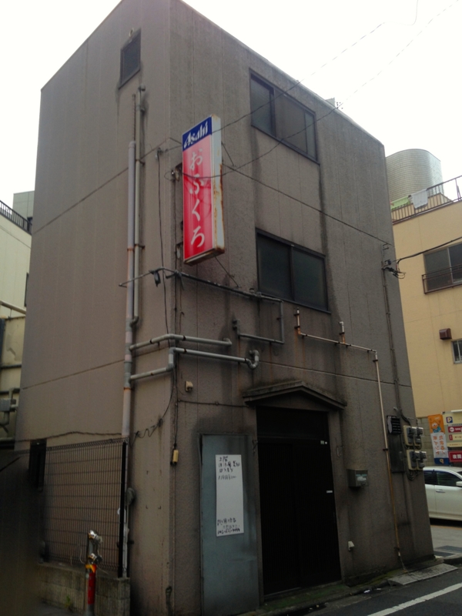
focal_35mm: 33
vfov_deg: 55.4
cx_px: 231
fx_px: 587
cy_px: 308
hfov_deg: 42.9
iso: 50
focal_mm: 4.12
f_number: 2.4
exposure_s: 1/20
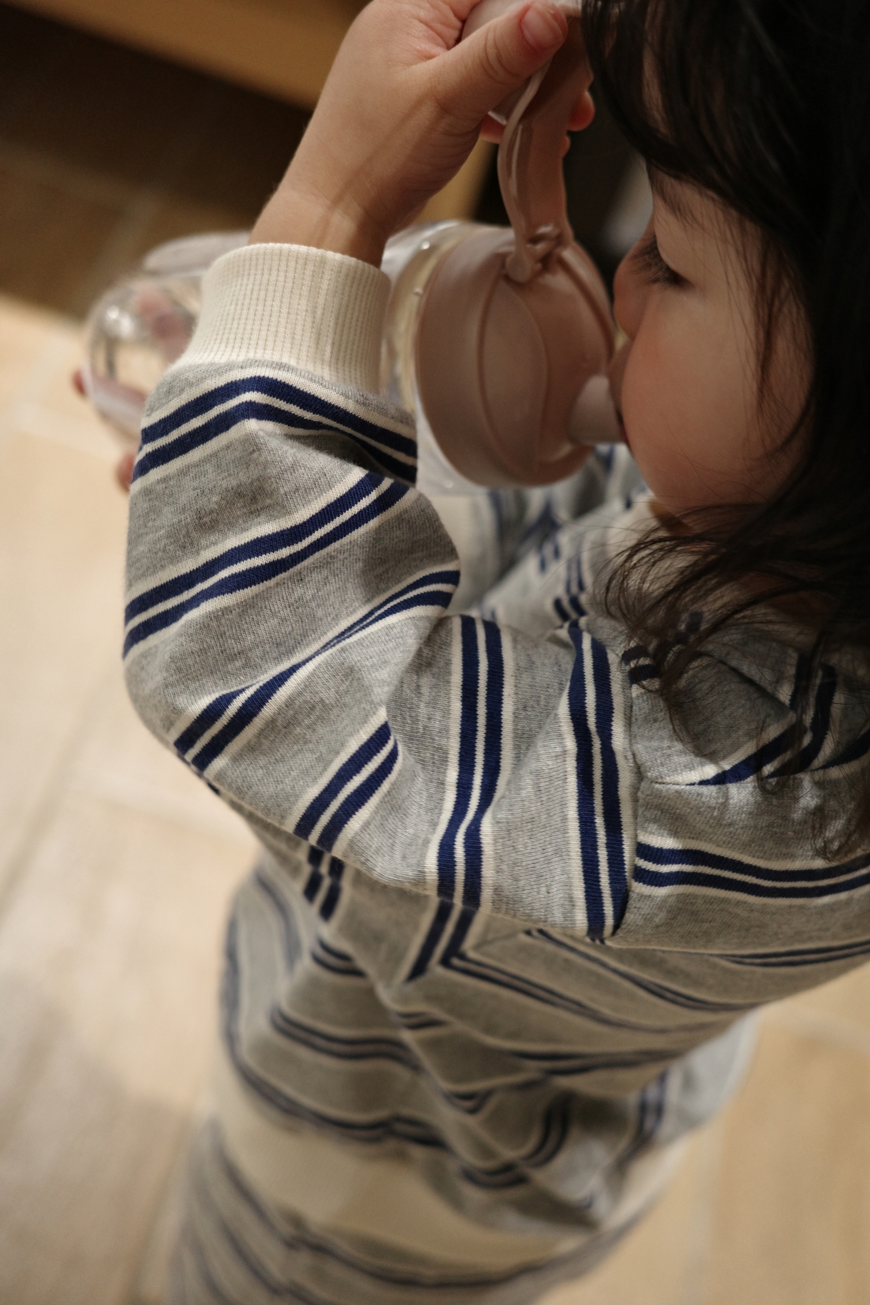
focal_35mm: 40
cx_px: 435
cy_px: 652
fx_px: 1450
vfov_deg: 48.5
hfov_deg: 33.4
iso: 1250
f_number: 2.8
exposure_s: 1/40
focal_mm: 26
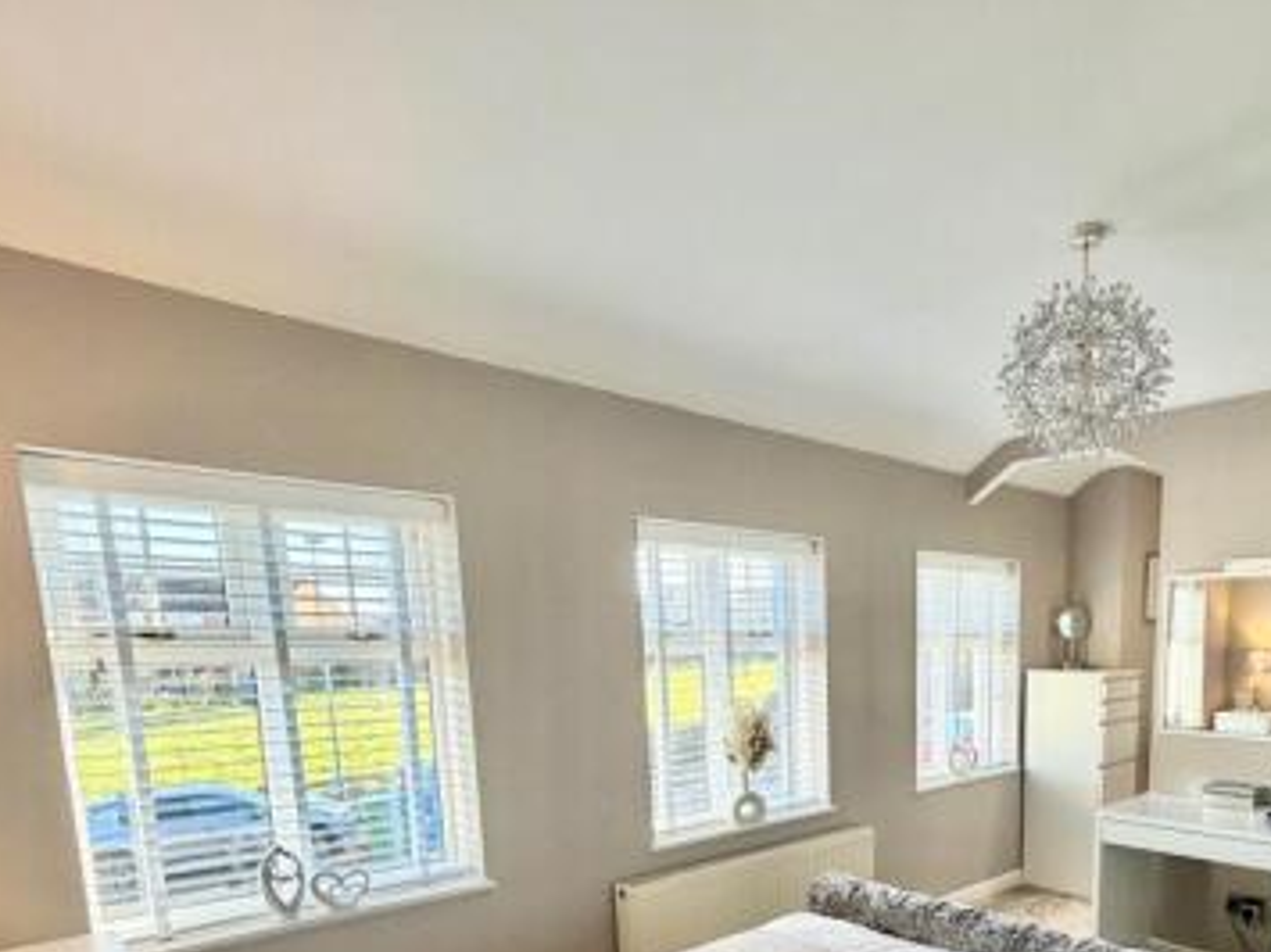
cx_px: 900
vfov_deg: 54.5
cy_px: 771
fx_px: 844
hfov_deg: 70.5
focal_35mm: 23
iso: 160
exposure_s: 1/121
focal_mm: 2.22
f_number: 2.2
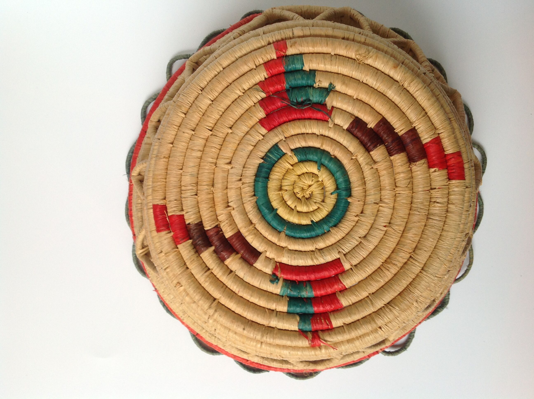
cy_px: 200
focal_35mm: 35
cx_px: 267
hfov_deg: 52.7
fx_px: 539
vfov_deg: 40.6
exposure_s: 1/60
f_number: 2.4
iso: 64
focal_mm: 4.28
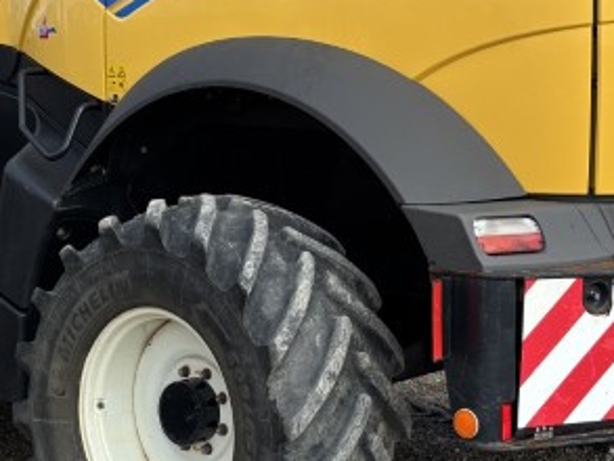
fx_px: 1260
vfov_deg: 20.5
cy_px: 78
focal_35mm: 71
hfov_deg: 27.4
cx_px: 335
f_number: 1.6
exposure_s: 1/2513
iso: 50
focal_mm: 5.96
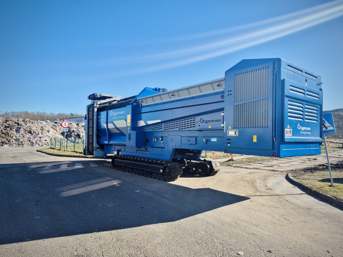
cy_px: 128
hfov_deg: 73.9
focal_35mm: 23
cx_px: 172
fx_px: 228
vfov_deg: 58.9
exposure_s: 1/1256
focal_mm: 5.4
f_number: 1.8
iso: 25
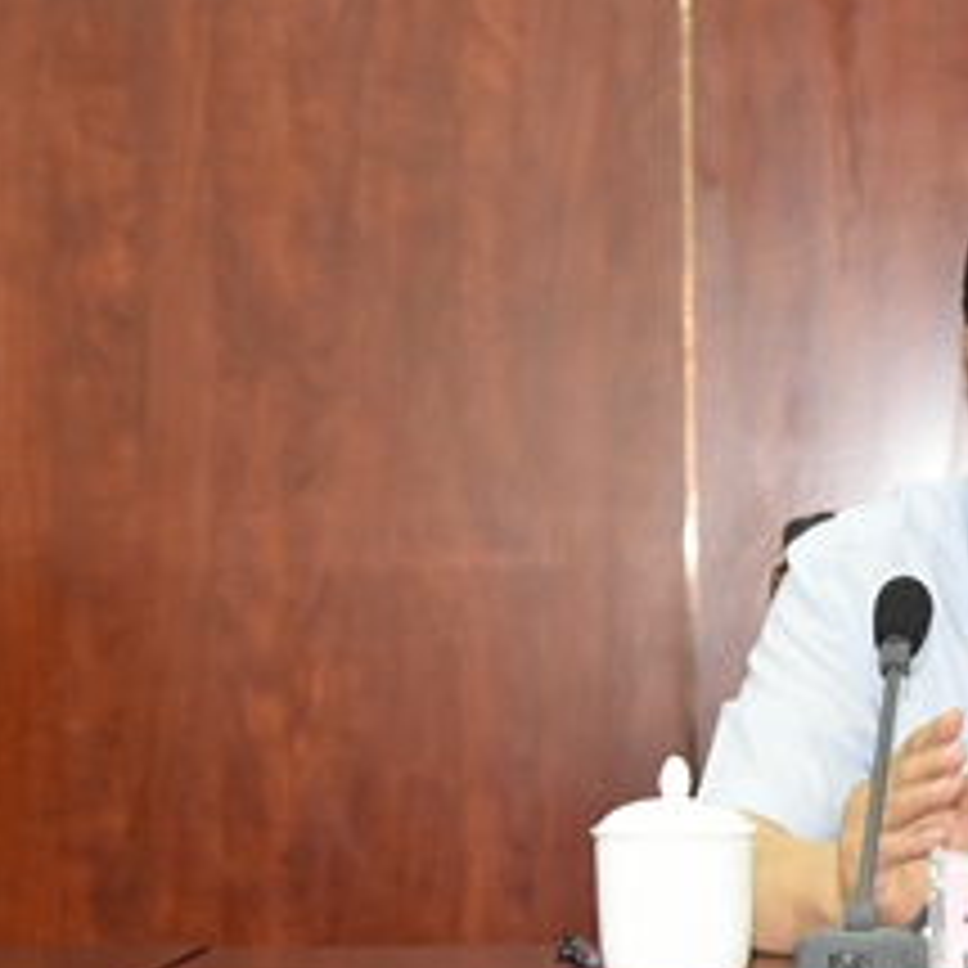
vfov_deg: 16.0
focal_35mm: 109
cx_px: 1099
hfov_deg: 15.5
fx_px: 3448
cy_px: 601
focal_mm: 46
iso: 1600
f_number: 4
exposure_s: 1/60
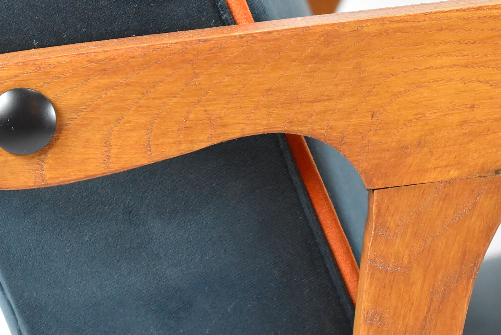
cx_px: 136
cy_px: 120
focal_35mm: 166
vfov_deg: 8.3
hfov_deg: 12.3
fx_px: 2312
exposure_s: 1/125
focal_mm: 55
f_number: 5.6
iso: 2800
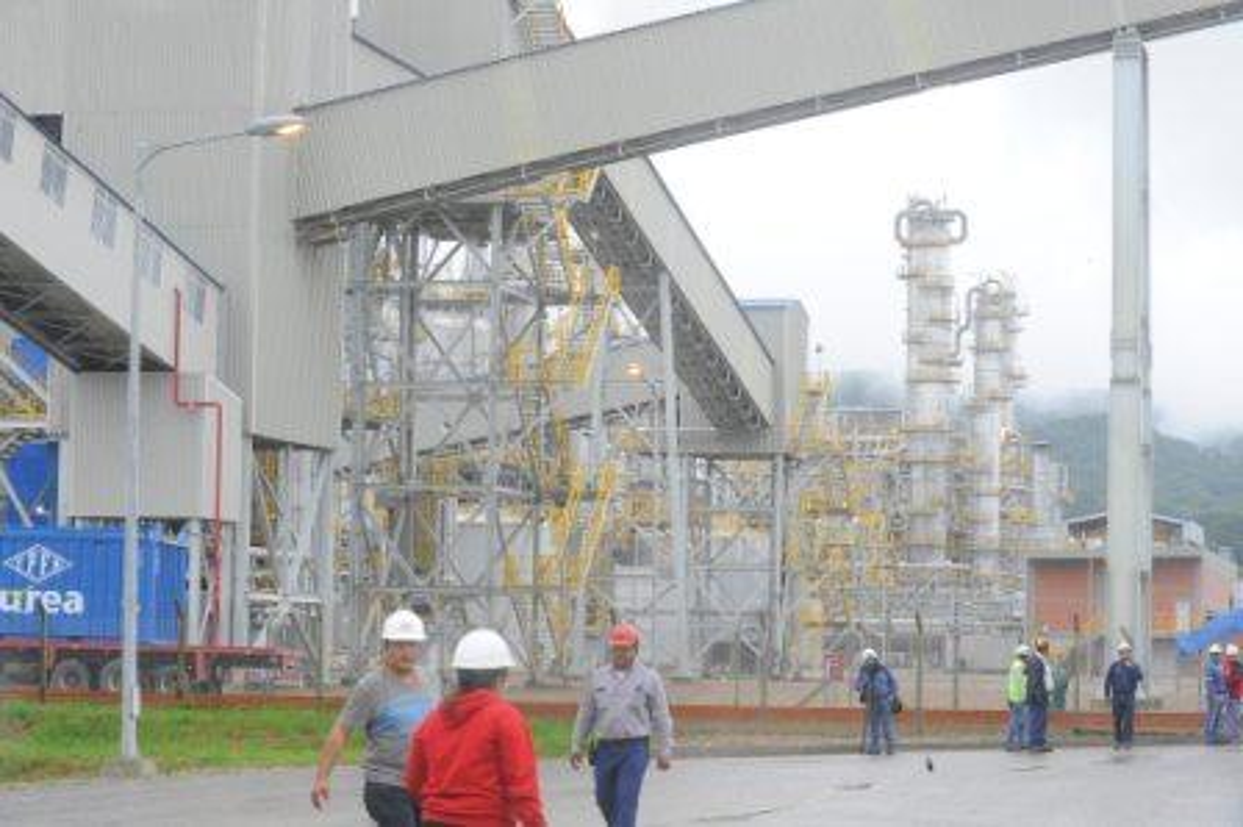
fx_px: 2760
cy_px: 414
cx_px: 622
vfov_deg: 17.0
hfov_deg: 25.4
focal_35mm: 80
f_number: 18
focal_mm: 80
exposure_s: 1/125
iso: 1600
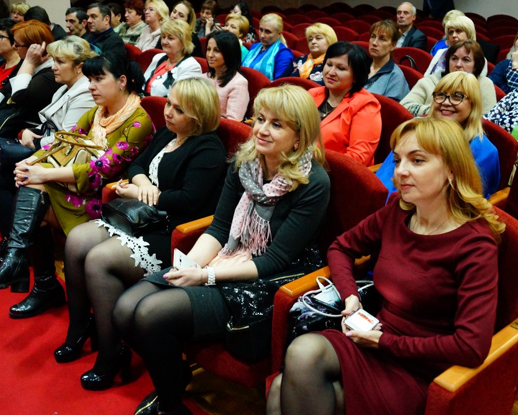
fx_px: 583
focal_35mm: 38
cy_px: 205
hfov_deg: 47.9
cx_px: 270
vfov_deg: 39.2
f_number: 4
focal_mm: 22
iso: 3200
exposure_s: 1/25
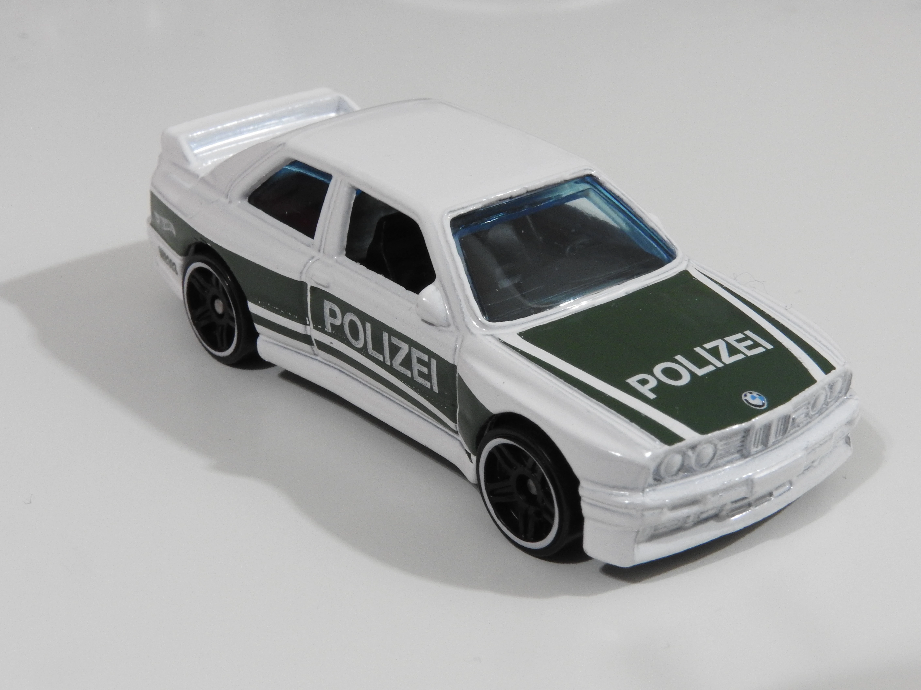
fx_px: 1889
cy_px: 350
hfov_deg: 27.4
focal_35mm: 71
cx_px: 465
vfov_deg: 20.7
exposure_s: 1/10
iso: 500
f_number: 8
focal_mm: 12.5
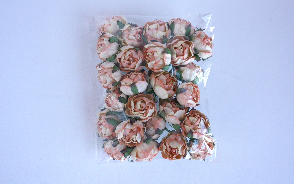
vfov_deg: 29.9
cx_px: 149
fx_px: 345
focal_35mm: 43
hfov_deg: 46.2
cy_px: 91
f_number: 5.6
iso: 400
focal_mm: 20
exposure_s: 1/100
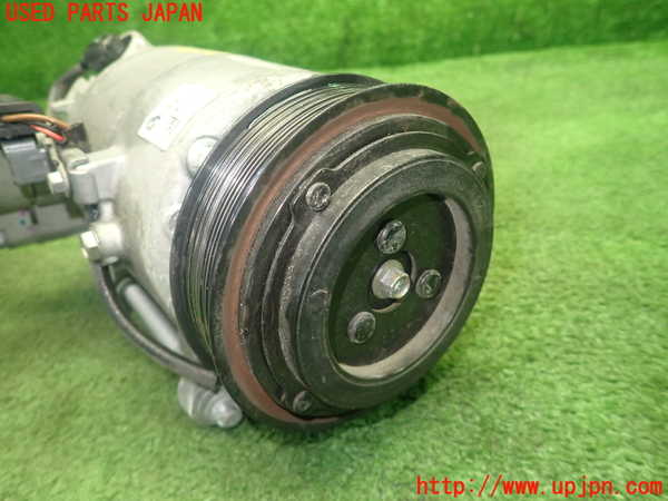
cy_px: 250
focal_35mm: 25
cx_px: 334
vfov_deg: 54.9
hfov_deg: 69.4
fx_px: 482
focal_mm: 4.5
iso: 250
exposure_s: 1/30
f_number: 2
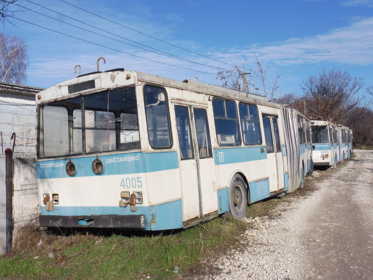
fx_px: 420
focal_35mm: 39
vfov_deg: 36.8
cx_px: 186
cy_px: 140
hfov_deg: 47.9
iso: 100
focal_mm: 6.9
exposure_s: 1/640
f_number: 6.3
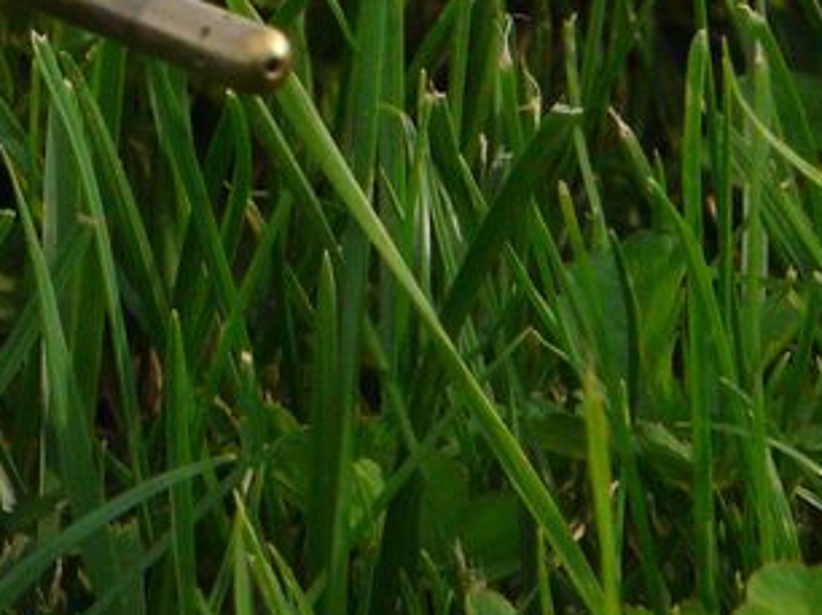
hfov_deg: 2.7
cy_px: -250
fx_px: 17630
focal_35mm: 743
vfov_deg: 2.0
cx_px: -384
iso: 200
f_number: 5.6
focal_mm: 36.5
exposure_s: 1/320
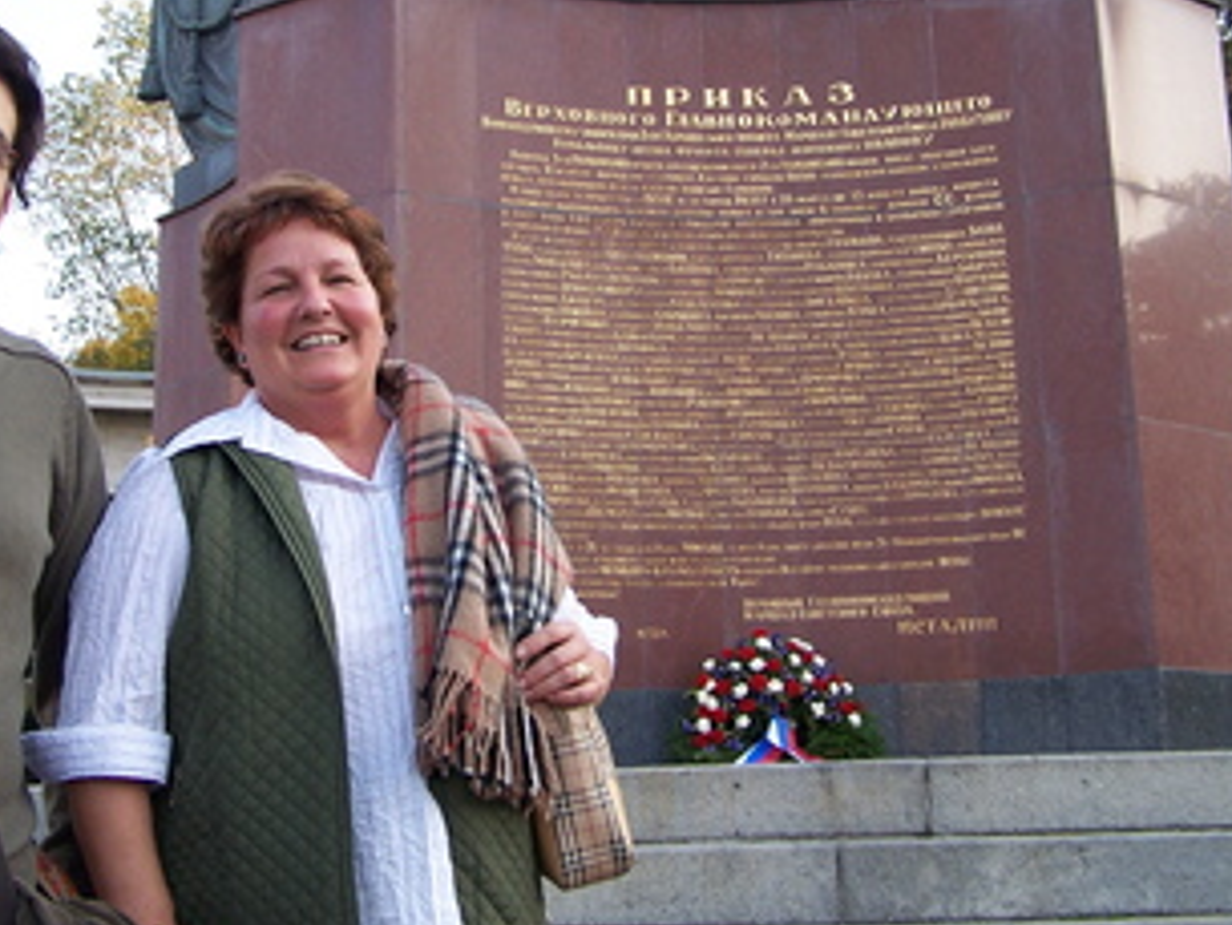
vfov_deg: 26.0
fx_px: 1994
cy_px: 323
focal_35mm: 56
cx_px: 501
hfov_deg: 34.2
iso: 80
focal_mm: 6.3
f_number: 2.8
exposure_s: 1/125
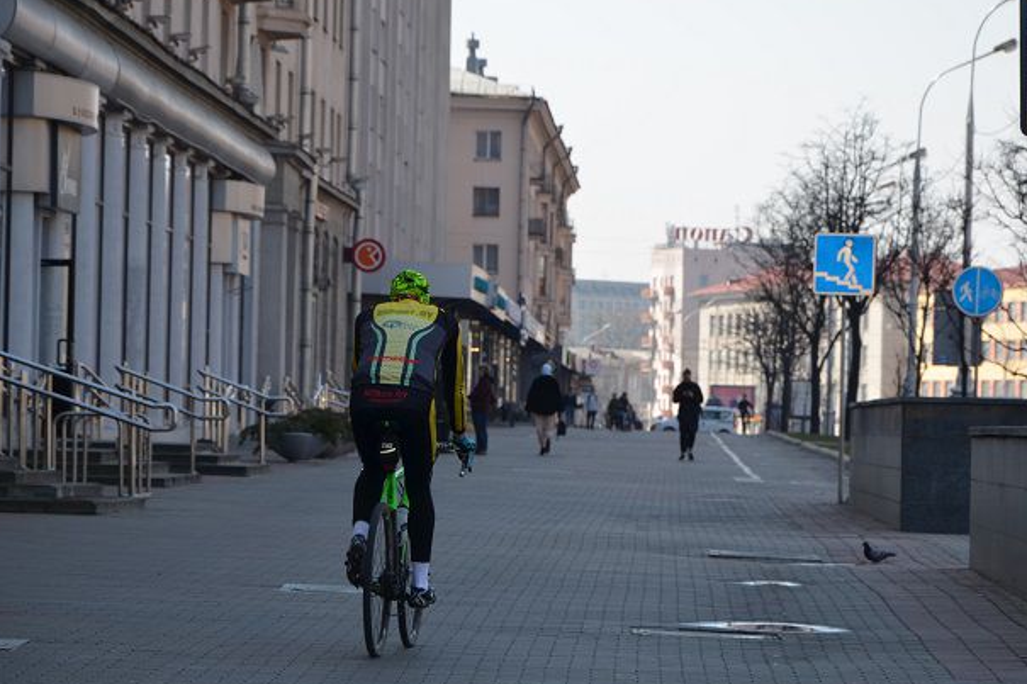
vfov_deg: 7.2
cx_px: 592
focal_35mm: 190
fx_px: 5407
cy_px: 359
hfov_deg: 10.8
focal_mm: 105
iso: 100
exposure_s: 1/200
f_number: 7.1
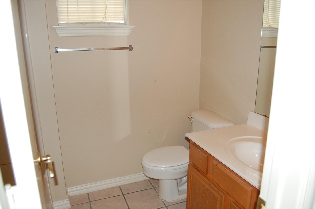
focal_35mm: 27
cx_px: 158
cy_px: 104
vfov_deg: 47.7
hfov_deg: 67.5
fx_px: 236
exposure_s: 1/60
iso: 400
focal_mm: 18
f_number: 3.5
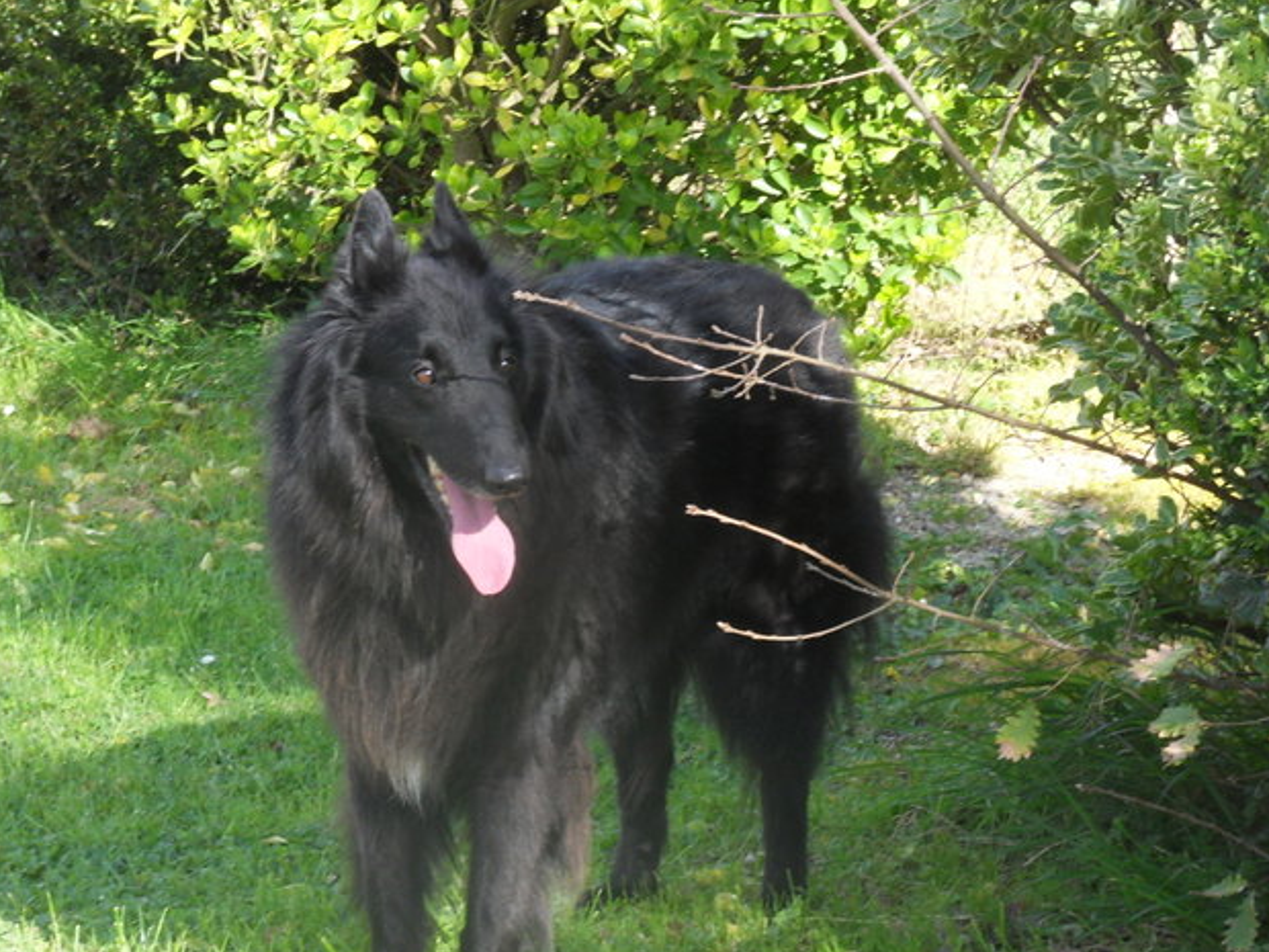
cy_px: 608
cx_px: 534
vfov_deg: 10.4
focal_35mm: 142
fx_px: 5206
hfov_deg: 13.9
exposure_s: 1/90
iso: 100
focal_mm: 19.3
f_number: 5.6
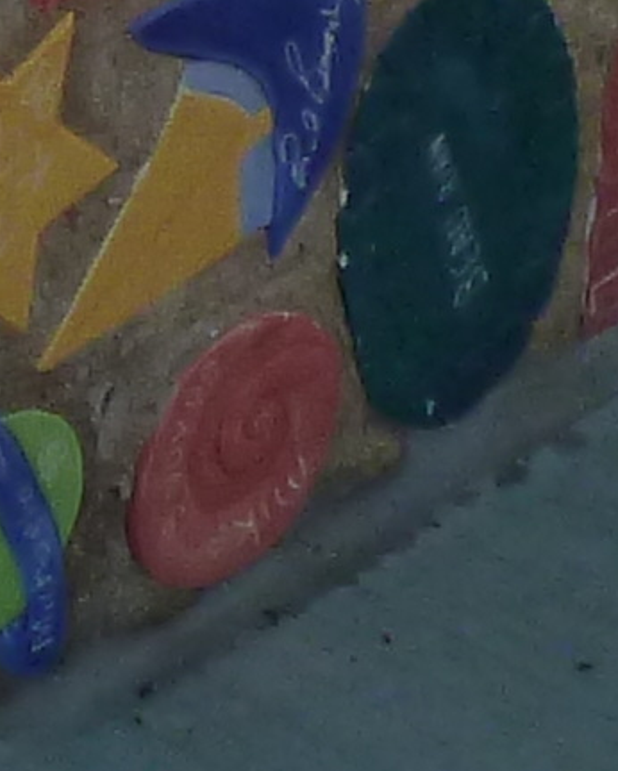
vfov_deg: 3.8
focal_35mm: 507
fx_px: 11583
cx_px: -343
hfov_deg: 3.0
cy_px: -794
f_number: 4.3
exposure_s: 1/100
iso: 160
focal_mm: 9.4
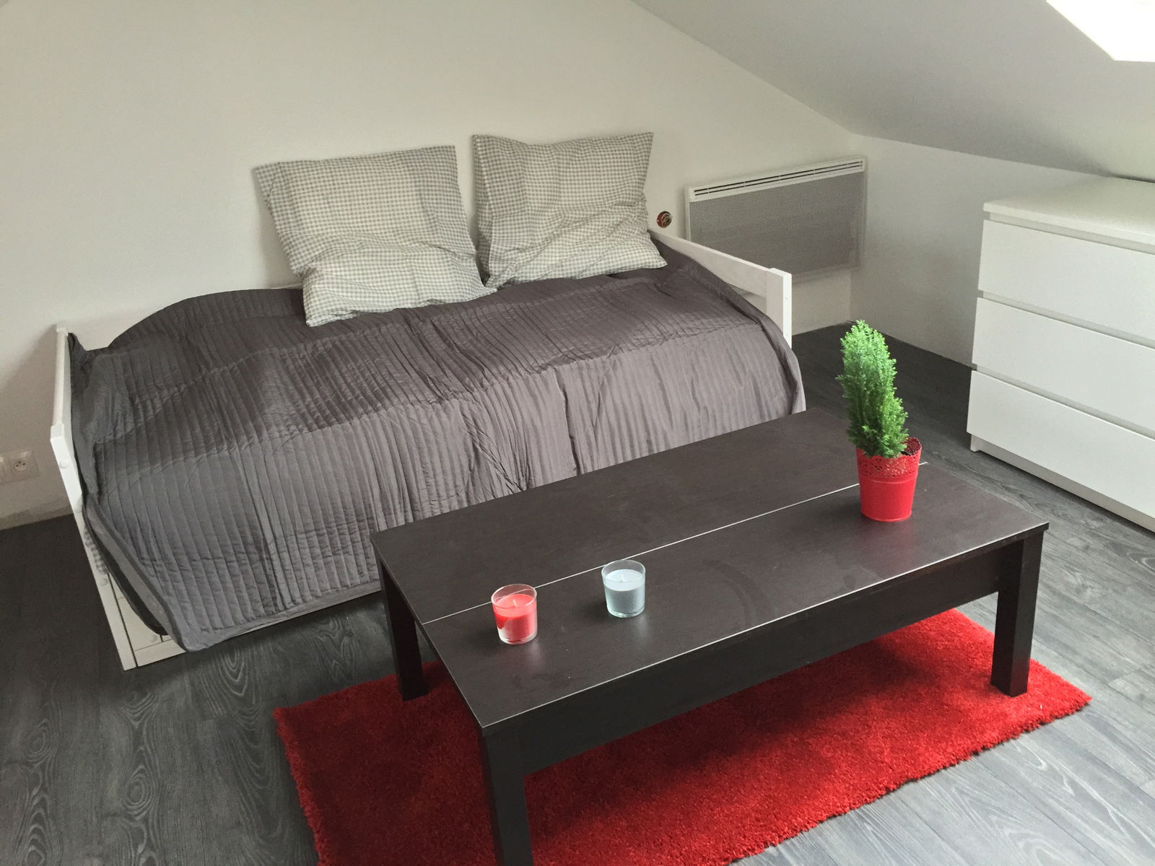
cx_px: 578
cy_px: 433
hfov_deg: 61.7
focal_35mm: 29
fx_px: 968
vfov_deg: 48.2
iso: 250
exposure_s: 1/20
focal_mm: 4.15
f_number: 2.2
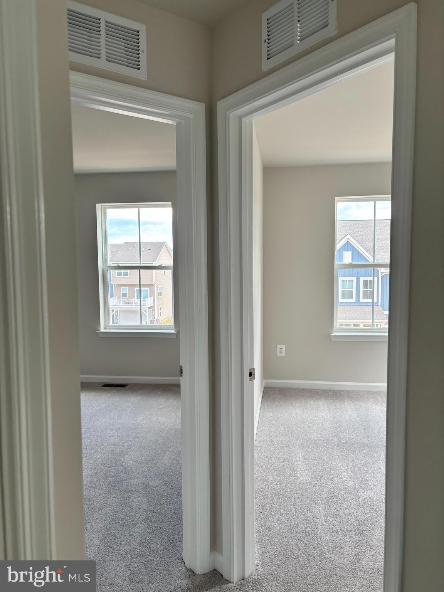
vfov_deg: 67.3
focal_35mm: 26
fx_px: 445
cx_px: 222
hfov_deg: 53.1
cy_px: 296
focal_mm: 5.96
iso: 50
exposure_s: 1/135
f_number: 1.6
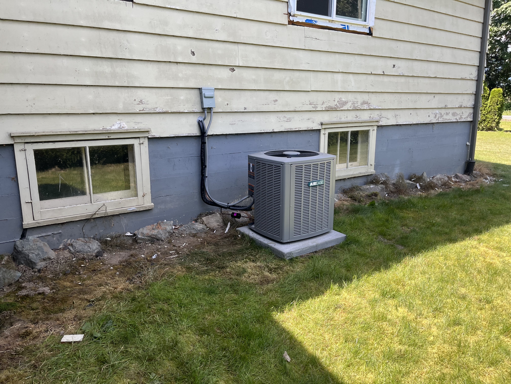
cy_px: 192
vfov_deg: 53.1
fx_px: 384
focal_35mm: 26
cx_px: 256
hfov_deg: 67.3
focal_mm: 5.1
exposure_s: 1/569
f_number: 1.6
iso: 50
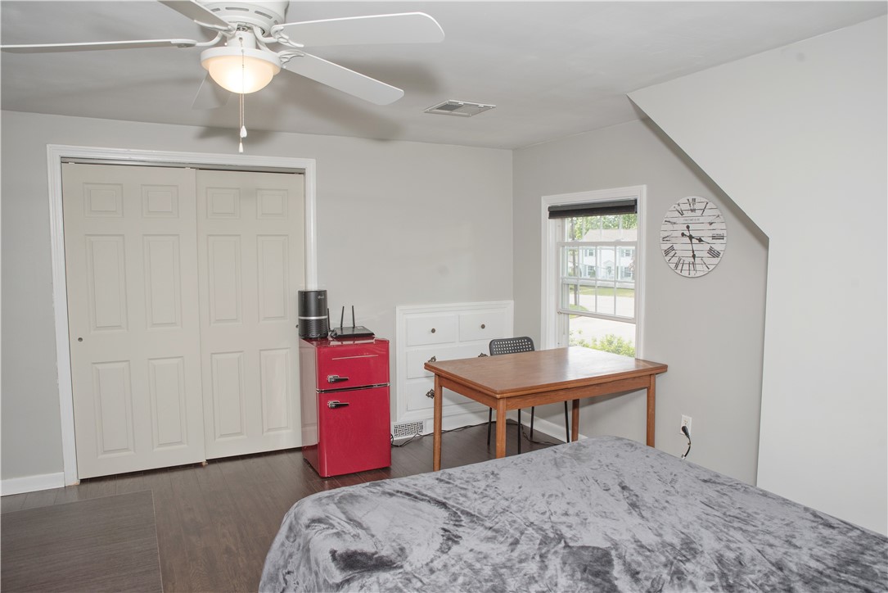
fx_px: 592
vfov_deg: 53.2
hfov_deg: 73.7
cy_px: 296
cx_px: 444
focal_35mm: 24
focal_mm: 24
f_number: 6.3
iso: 400
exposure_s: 1/250
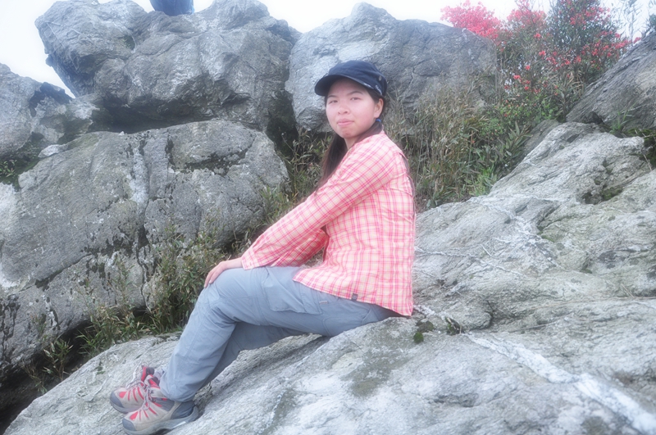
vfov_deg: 47.8
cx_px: 328
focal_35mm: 27
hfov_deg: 67.5
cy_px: 218
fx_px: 491
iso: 320
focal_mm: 18
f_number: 5.6
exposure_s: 1/250
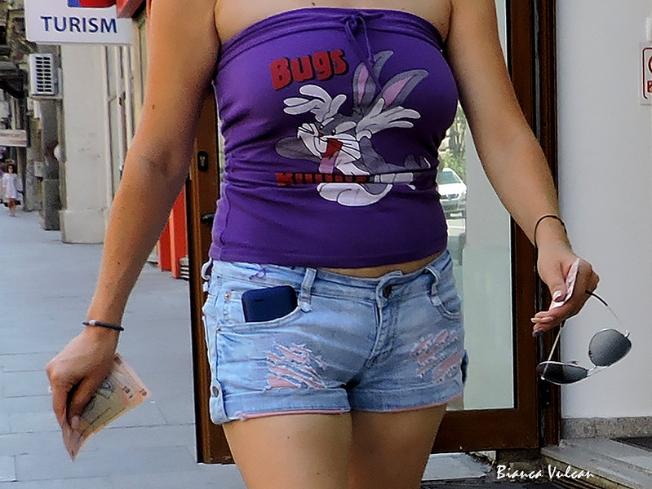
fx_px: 452
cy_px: 244
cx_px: 326
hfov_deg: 71.6
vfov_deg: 56.9
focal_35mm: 24
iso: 110
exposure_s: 1/250
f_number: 3
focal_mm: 4.3
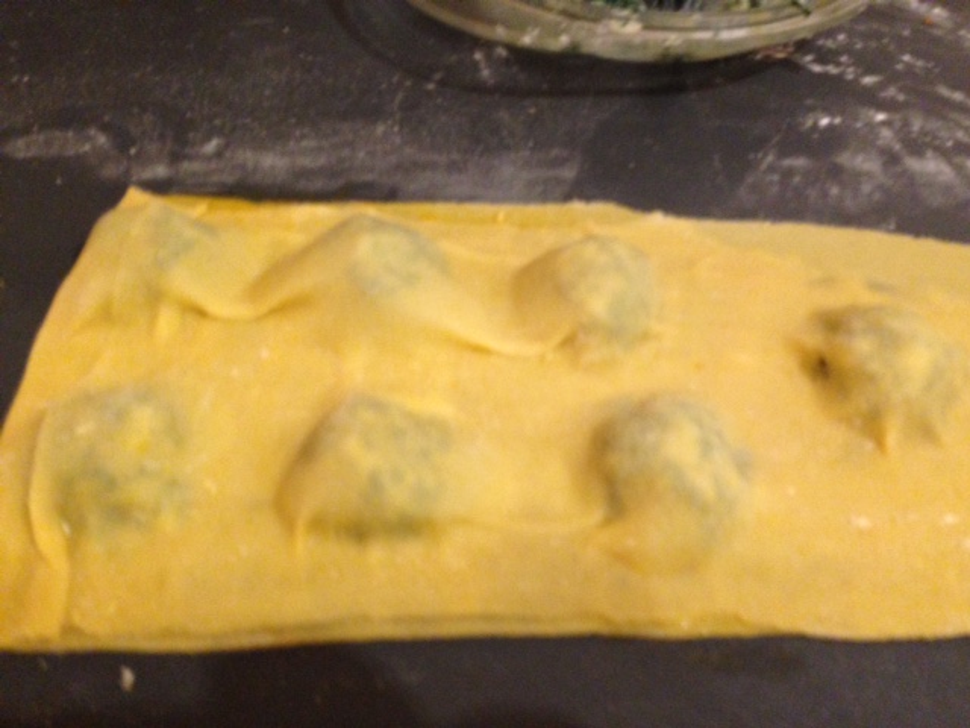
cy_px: 364
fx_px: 925
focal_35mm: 33
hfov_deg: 55.4
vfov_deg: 42.9
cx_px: 485
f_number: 2.4
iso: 400
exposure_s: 1/15
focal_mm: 4.12
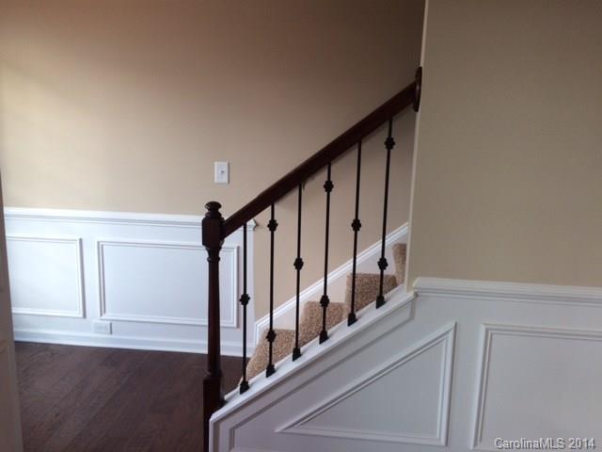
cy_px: 226
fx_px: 504
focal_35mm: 29
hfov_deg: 61.7
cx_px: 301
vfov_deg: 48.2
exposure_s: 1/120
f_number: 2.2
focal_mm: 4.15
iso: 50
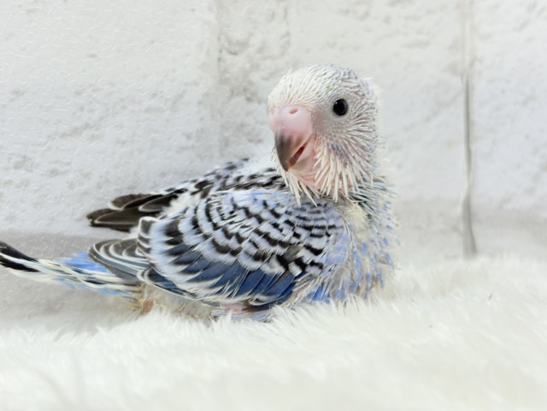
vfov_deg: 28.0
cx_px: 274
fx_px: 822
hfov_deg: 36.8
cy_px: 206
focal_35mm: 52
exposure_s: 1/100
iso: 80
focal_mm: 5.96
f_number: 1.6
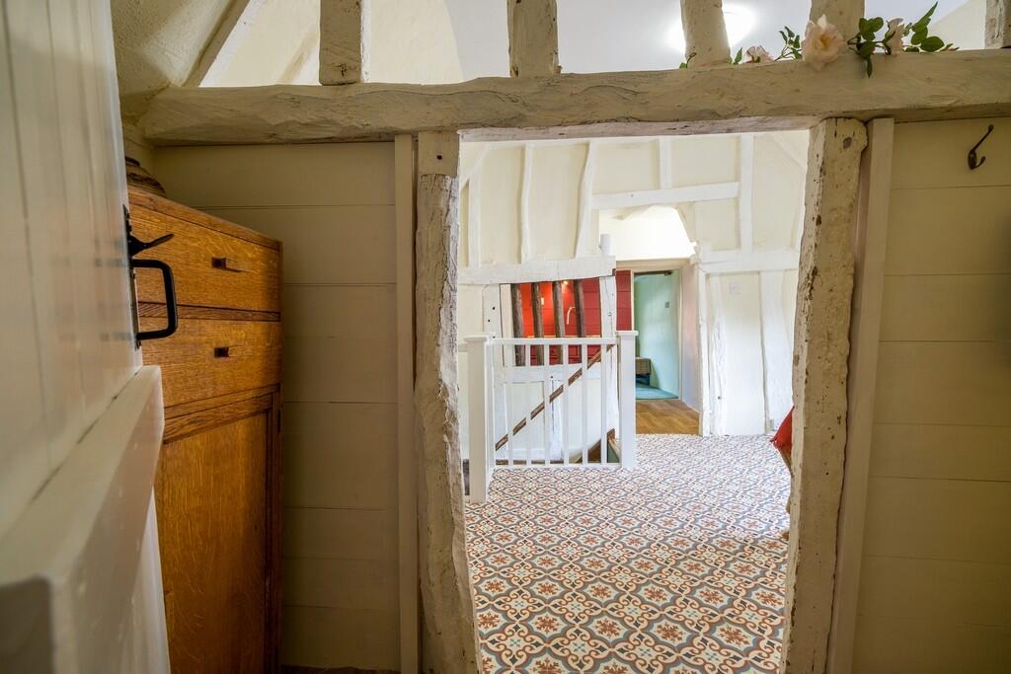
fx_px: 449
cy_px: 337
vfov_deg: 73.8
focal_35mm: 16
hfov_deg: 96.7
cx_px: 506
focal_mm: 10.6
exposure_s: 1/2.5
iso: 160
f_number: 7.1
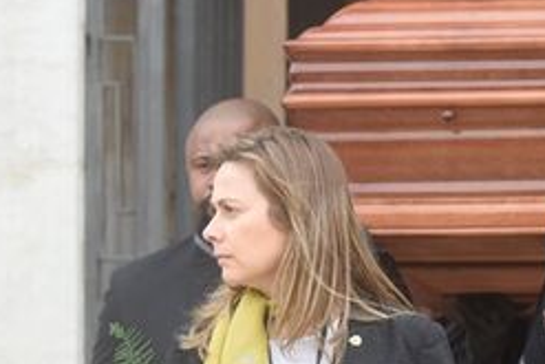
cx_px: 2
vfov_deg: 2.1
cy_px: 464
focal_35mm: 645
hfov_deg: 3.2
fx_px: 9770
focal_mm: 200
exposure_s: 1/640
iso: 800
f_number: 5.6
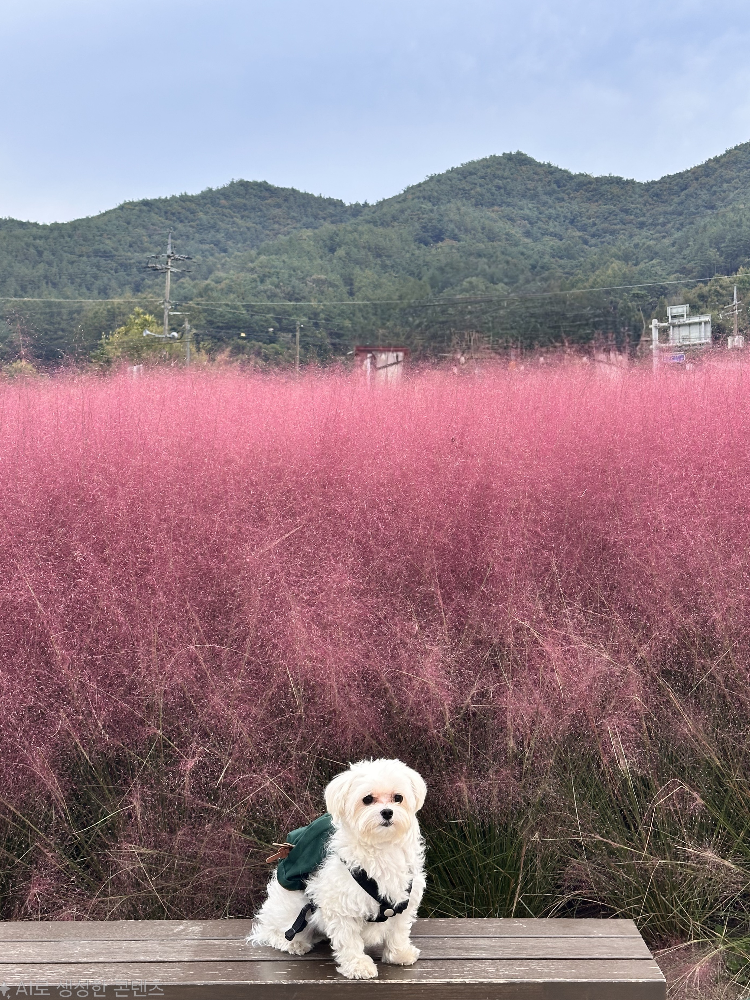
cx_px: 380
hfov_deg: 28.0
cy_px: 475
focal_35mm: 52
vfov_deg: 36.8
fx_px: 1502
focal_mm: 6.86
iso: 64
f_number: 1.78
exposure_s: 1/833
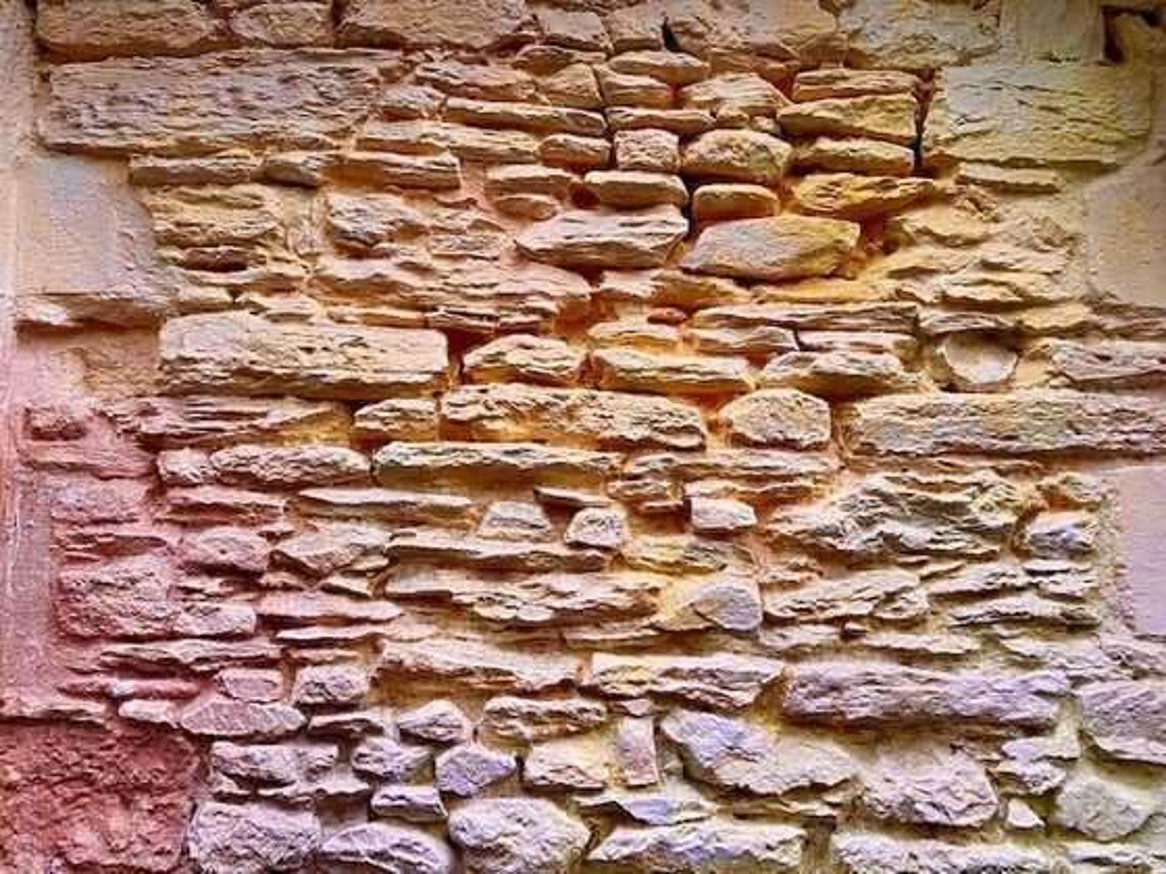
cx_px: 583
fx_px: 876
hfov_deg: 67.3
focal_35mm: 26
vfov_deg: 53.1
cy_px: 437
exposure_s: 1/69
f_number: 1.8
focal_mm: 4.25
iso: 125
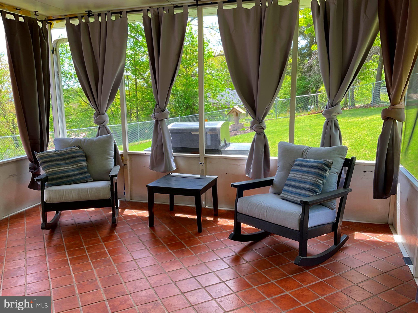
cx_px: 209
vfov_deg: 48.2
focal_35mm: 29
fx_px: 350
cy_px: 156
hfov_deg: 61.7
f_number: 1.8
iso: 25
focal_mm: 3
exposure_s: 1/120
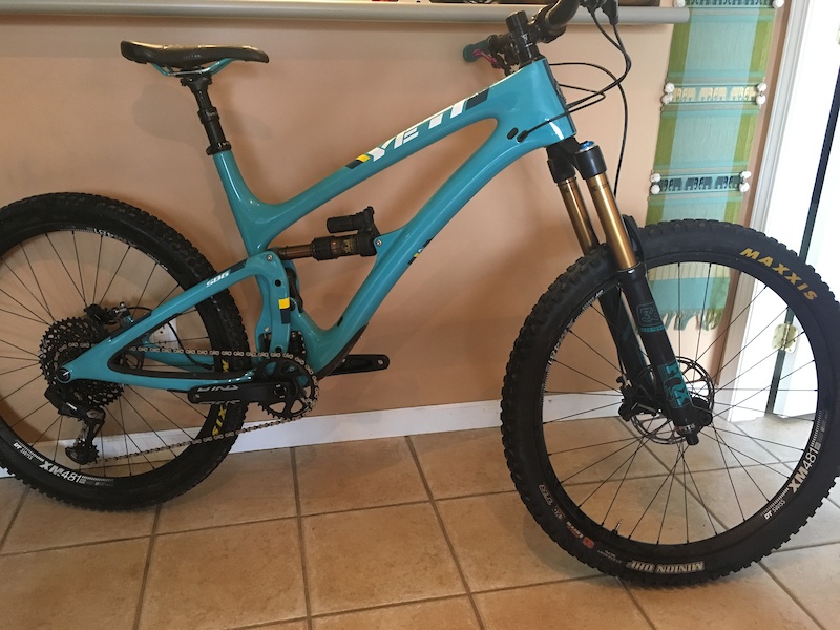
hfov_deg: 61.7
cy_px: 315
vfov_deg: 48.2
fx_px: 704
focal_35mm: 29
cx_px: 420
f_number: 2.2
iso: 200
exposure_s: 1/17
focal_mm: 4.15
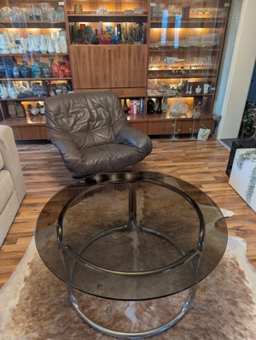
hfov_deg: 57.0
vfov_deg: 71.5
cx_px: 128
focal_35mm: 24
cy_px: 170
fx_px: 236
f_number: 1.85
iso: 269
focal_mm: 6.81
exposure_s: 1/25
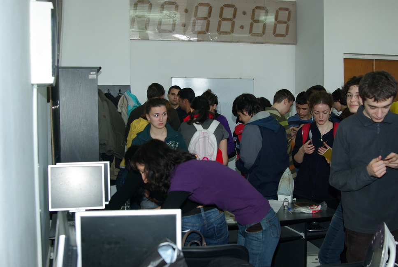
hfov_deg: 46.3
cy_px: 134
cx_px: 199
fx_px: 465
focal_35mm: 42
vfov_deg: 32.0
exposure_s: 1/50
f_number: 4
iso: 250
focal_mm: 28
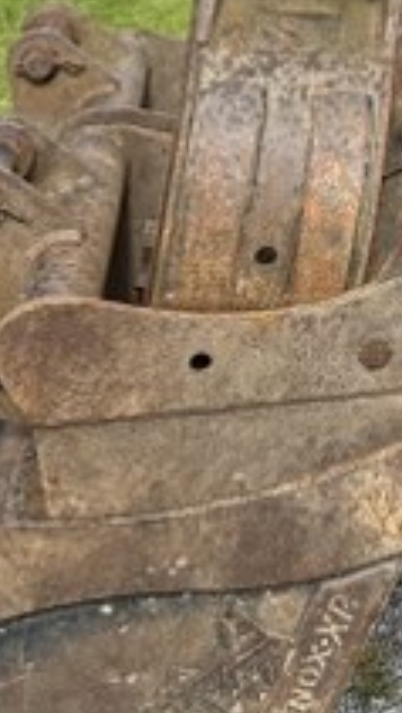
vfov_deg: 19.6
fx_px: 1872
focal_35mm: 99
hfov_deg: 11.2
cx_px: 780
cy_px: -243
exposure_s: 1/2967
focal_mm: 6.86
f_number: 1.78
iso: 80
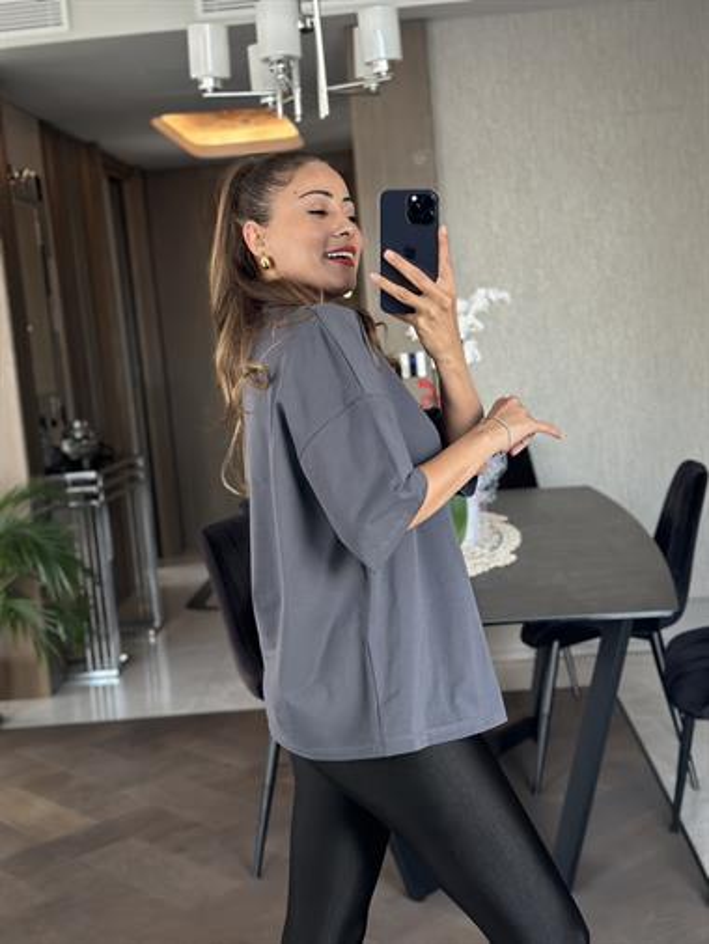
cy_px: 472
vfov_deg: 39.6
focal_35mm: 48
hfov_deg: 30.3
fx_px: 1310
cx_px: 354
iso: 250
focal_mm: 6.86
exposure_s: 1/60
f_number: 1.78
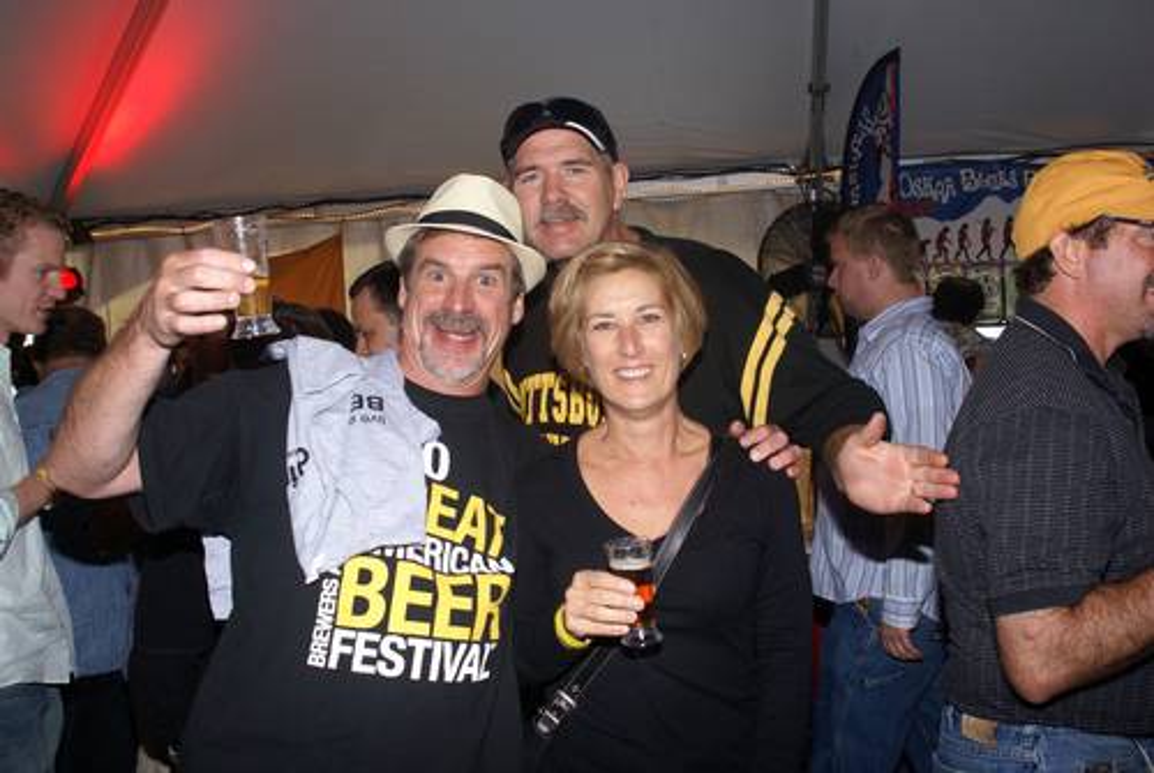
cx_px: 577
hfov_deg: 53.1
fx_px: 1156
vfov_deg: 37.0
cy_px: 386
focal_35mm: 36
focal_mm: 24
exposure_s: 1/60
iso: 400
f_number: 8
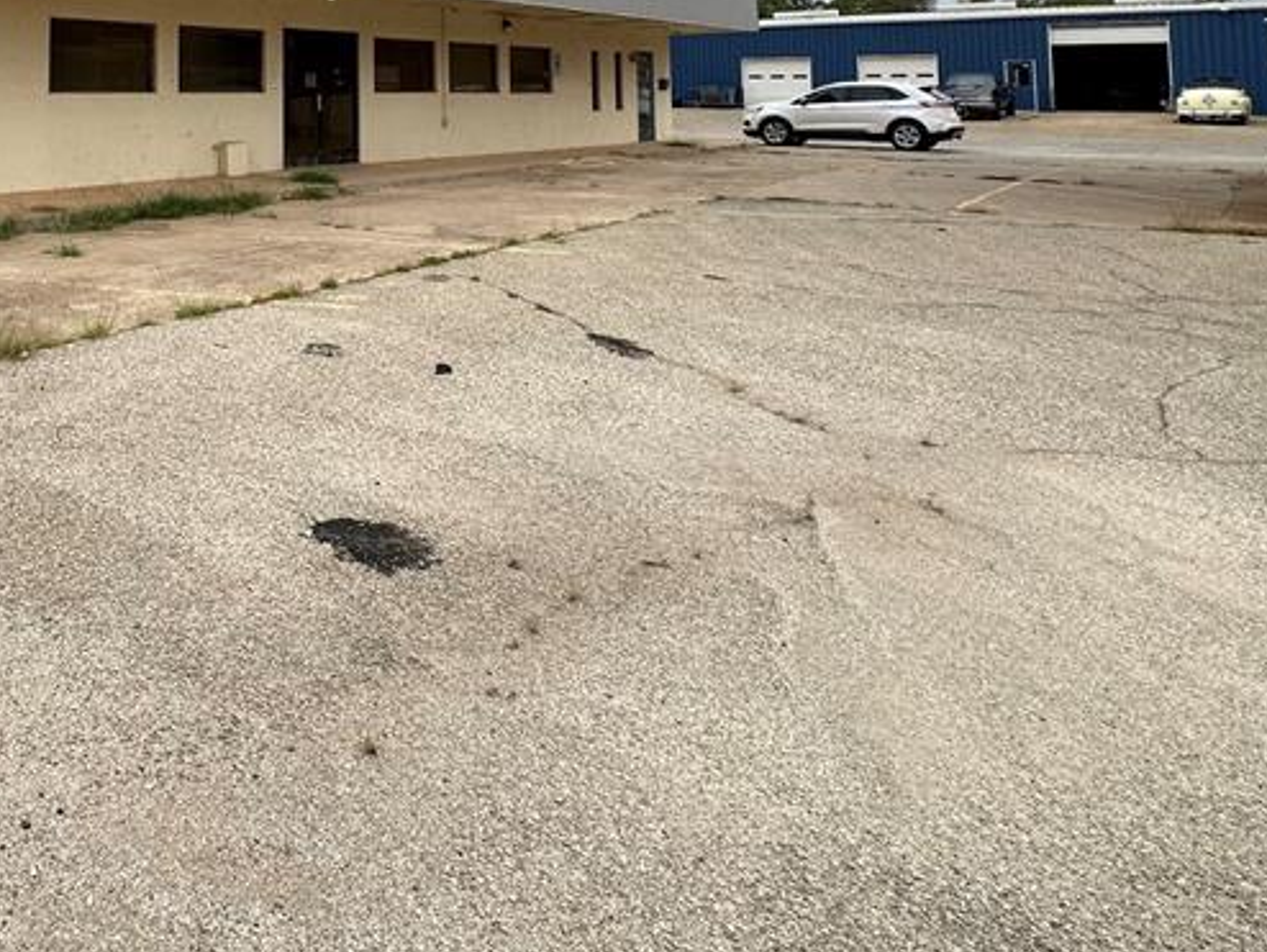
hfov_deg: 55.1
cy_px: 21
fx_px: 1062
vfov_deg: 42.3
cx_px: 174
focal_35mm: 29
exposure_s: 1/354
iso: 40
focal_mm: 2.22
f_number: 2.2
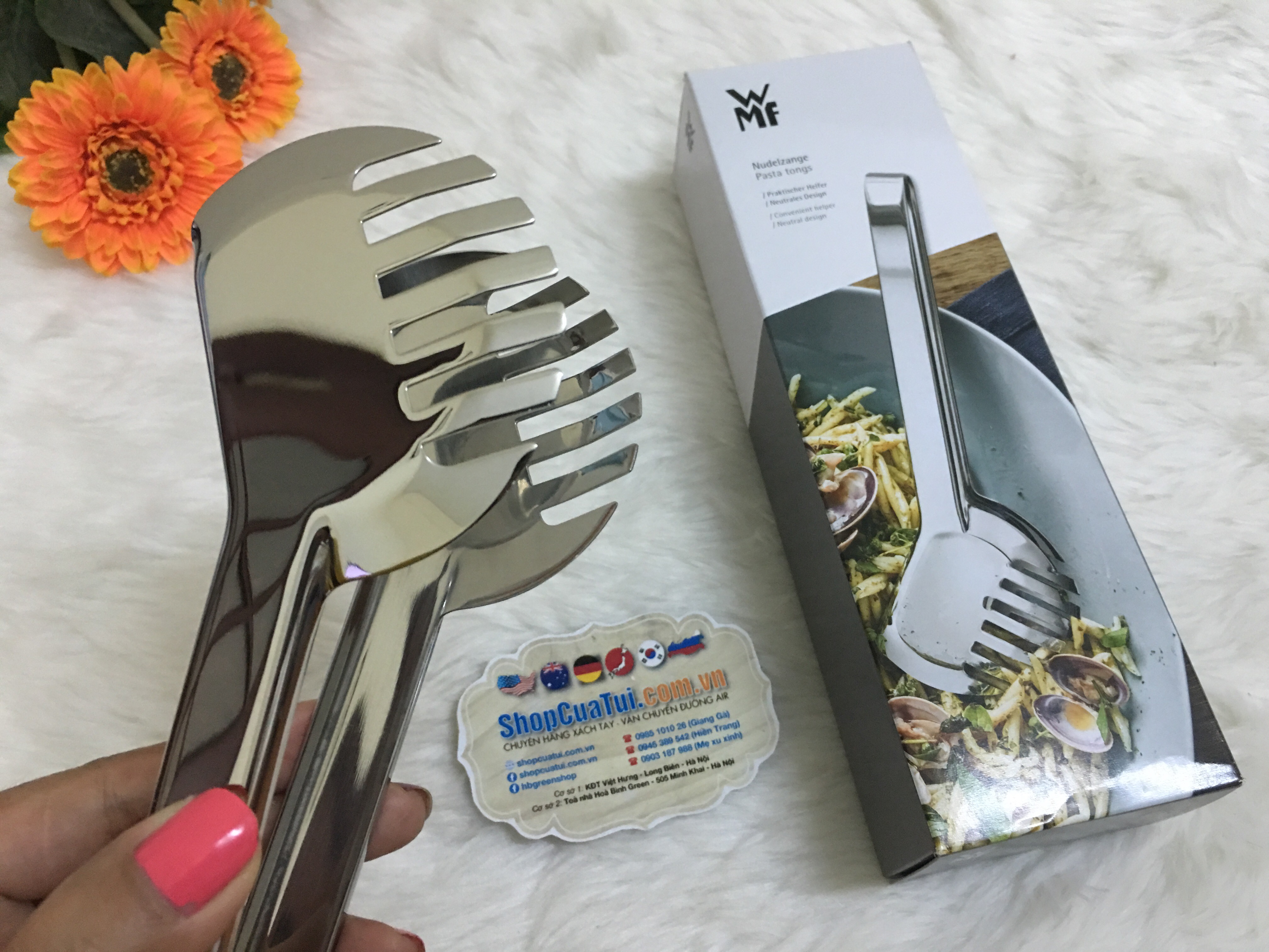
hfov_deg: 61.7
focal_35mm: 29
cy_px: 476
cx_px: 634
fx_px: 1063
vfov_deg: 48.2
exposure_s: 1/17
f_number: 2.2
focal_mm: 4.15
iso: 100
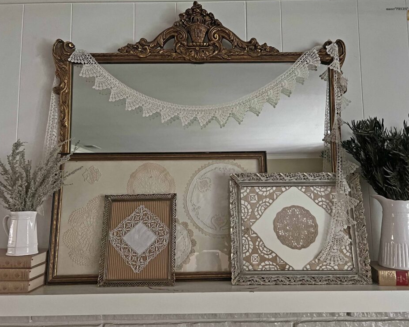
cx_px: 216
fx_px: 339
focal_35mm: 28
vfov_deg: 51.5
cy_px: 165
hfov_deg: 62.2
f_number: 1.5
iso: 500
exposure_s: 1/30
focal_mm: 5.7
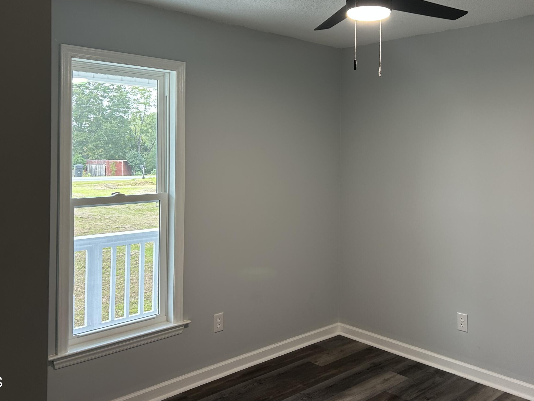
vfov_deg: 41.4
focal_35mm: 34
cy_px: 144
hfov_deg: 53.7
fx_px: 525
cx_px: 310
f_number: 1.5
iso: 80
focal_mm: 5.7
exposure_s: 1/60
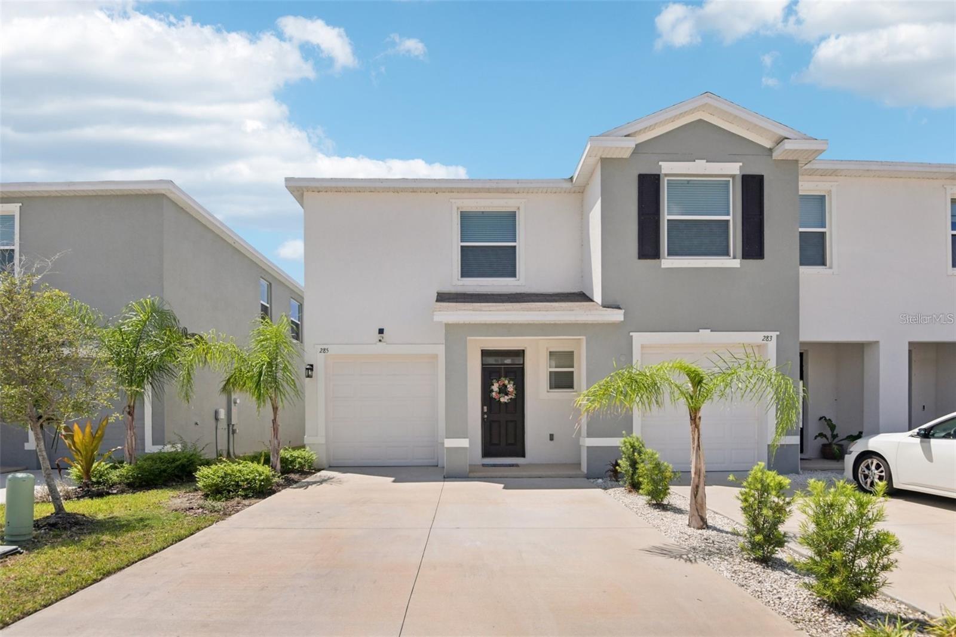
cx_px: 478
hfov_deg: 90.0
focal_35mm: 18
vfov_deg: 67.4
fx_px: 478
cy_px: 318
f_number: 8
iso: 400
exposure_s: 1/2000
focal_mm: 18
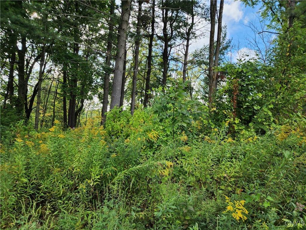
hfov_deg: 73.9
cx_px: 153
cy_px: 115
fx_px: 203
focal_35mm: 23
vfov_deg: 58.9
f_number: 1.8
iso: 12
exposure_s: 1/213
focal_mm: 6.4
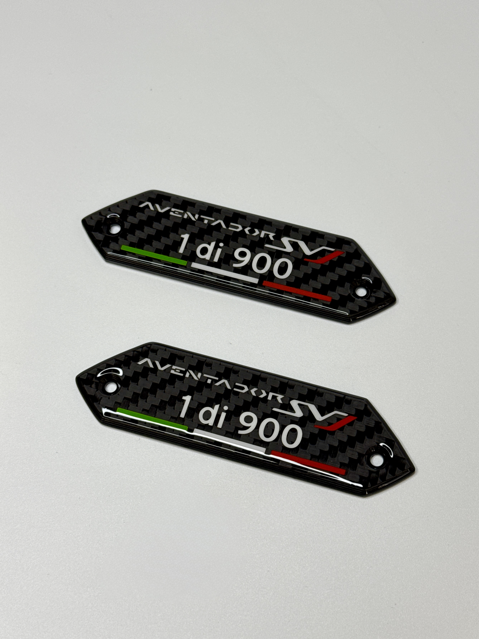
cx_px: 240
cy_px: 320
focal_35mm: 48
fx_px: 886
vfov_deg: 39.7
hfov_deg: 30.3
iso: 64
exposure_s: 1/100
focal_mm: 6.76
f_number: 1.78
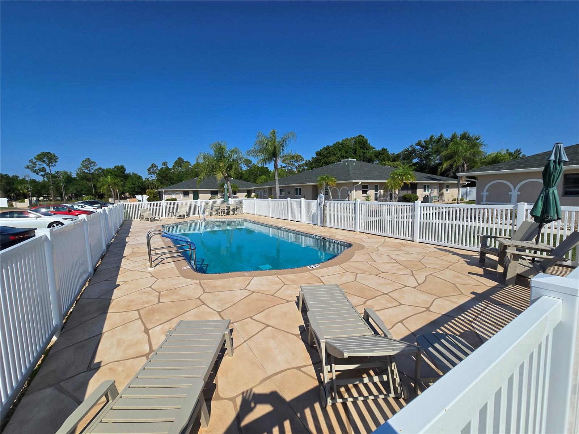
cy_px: 217
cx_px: 290
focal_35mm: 13
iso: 50
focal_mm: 2.2
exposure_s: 1/4337
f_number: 2.2
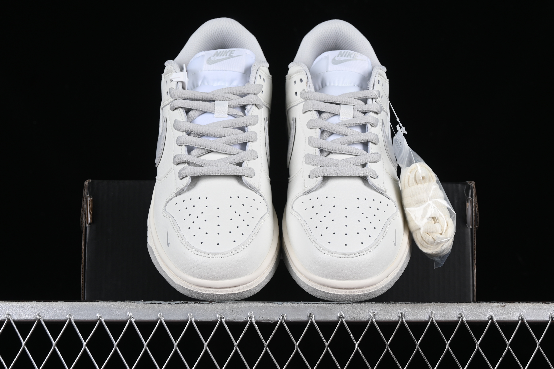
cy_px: 184
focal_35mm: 75
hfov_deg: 27.0
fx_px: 1154
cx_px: 277
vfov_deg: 18.2
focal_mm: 50
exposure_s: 1/80
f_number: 8
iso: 160
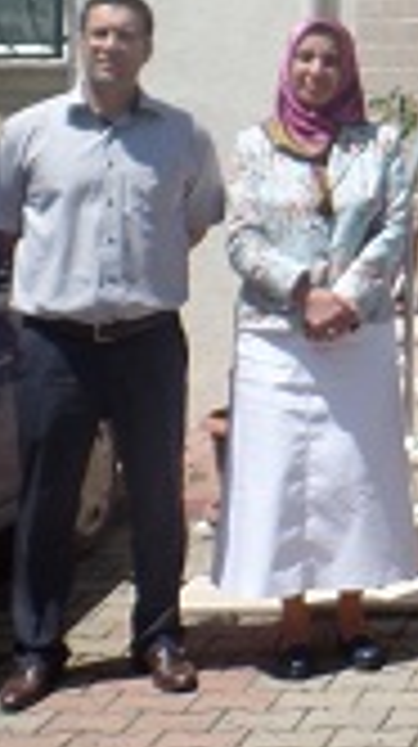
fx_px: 1779
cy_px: 92
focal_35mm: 90
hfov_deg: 12.0
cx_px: 818
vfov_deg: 23.2
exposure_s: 1/1000
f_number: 3.5
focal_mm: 4.1
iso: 80
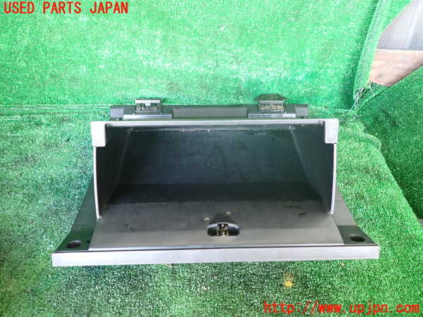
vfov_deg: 54.9
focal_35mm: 25
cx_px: 212
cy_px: 158
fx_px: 305
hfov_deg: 69.4
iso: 400
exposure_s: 1/30
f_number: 2
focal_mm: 4.5
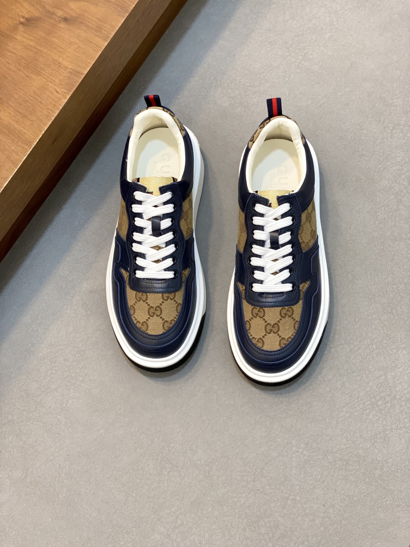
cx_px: 205
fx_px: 821
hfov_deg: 28.0
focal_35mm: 52
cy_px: 274
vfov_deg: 36.8
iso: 100
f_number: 2
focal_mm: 6
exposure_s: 1/100
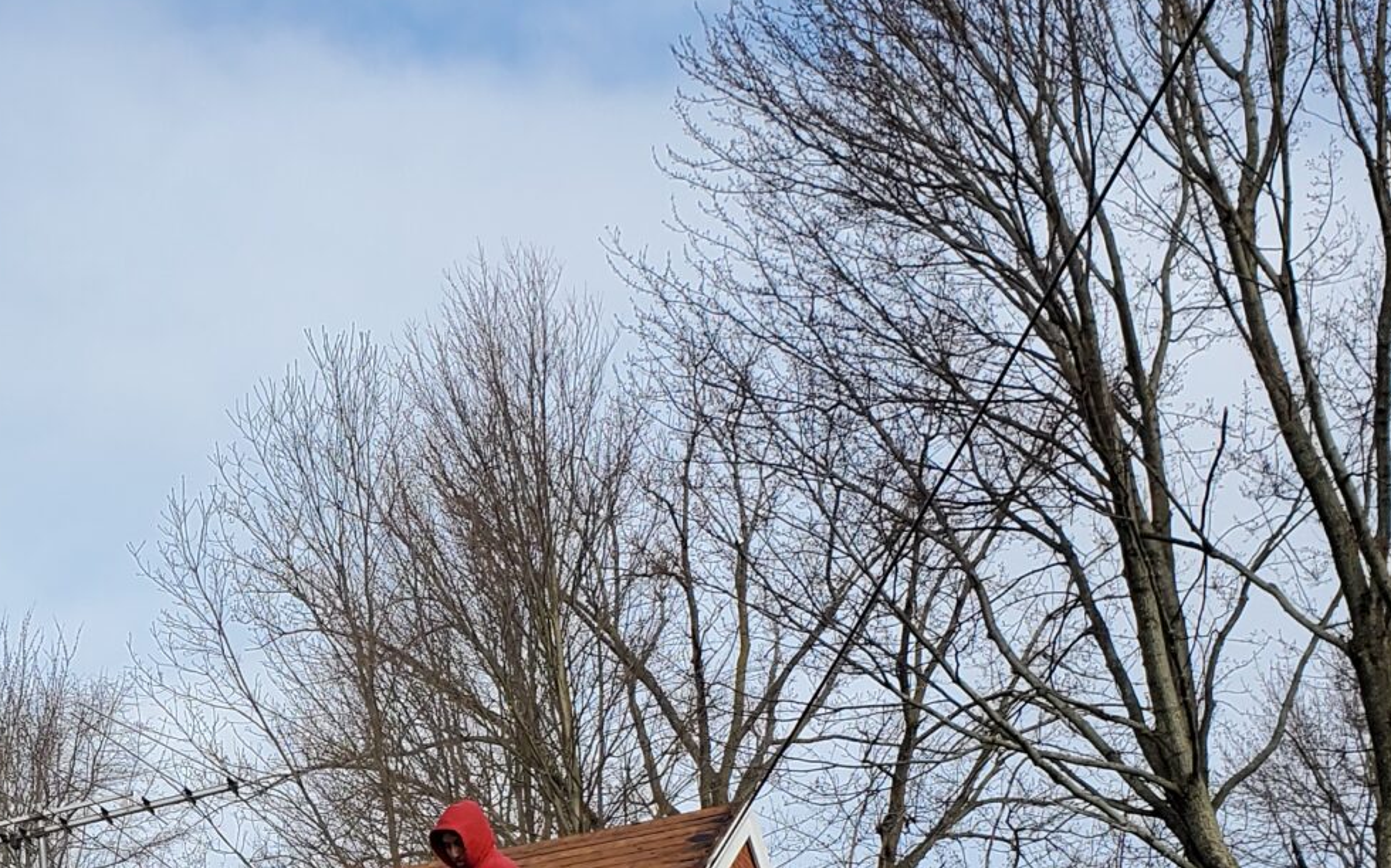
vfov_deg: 17.6
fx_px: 2729
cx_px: 115
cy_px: 915
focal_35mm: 72
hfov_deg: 27.5
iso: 50
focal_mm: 4.3
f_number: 2.4
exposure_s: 1/807
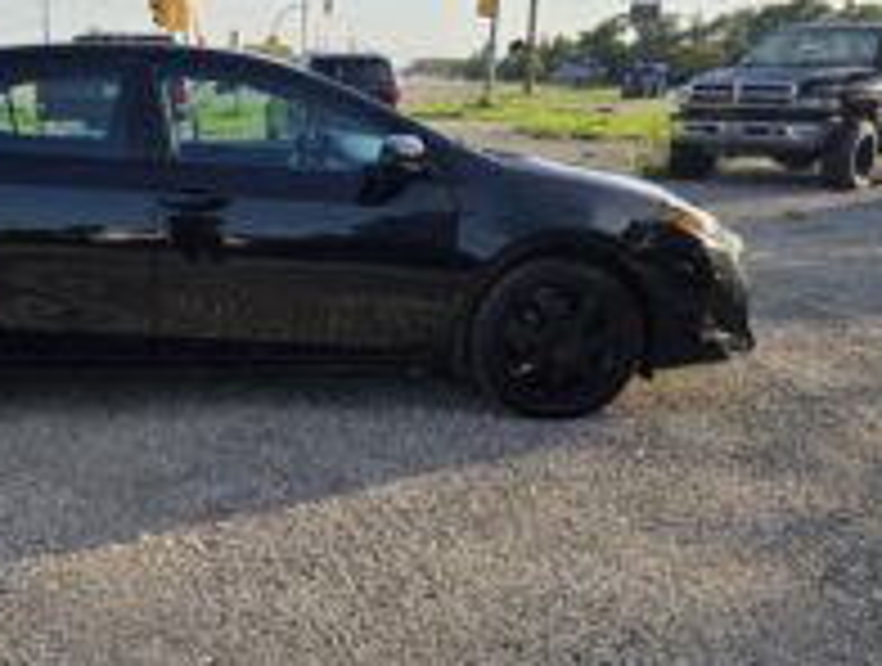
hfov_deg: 44.0
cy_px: 263
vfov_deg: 35.1
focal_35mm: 41
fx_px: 1047
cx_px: 212
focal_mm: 5.4
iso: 50
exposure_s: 1/2921
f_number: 1.8
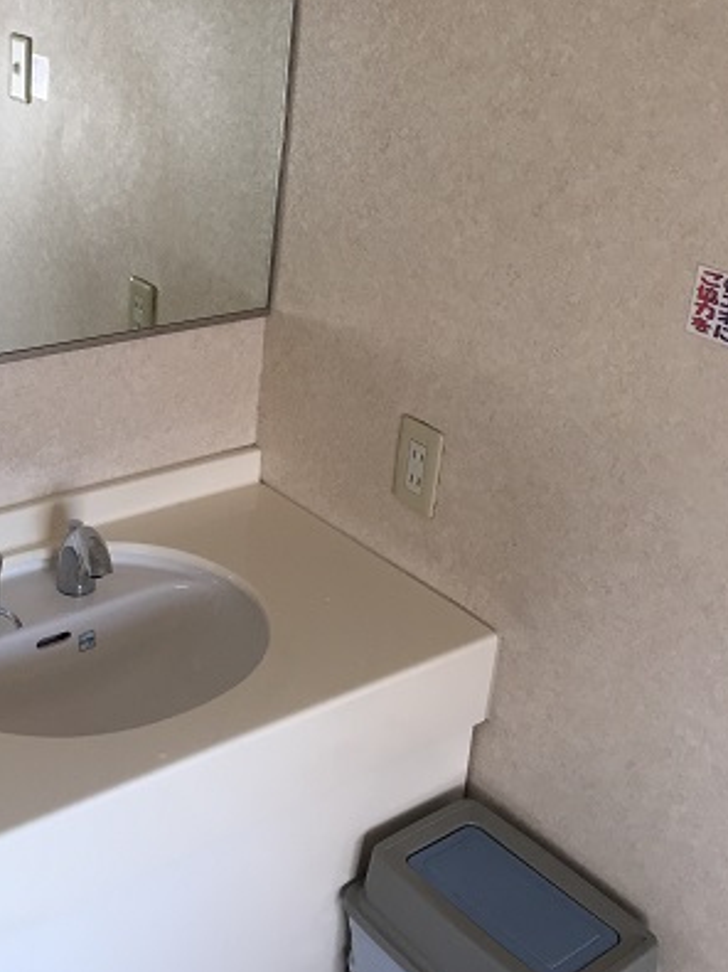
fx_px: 1319
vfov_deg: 39.8
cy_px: 300
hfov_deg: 30.5
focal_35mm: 47
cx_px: 212
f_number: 2.2
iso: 32
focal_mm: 4.15
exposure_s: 1/40
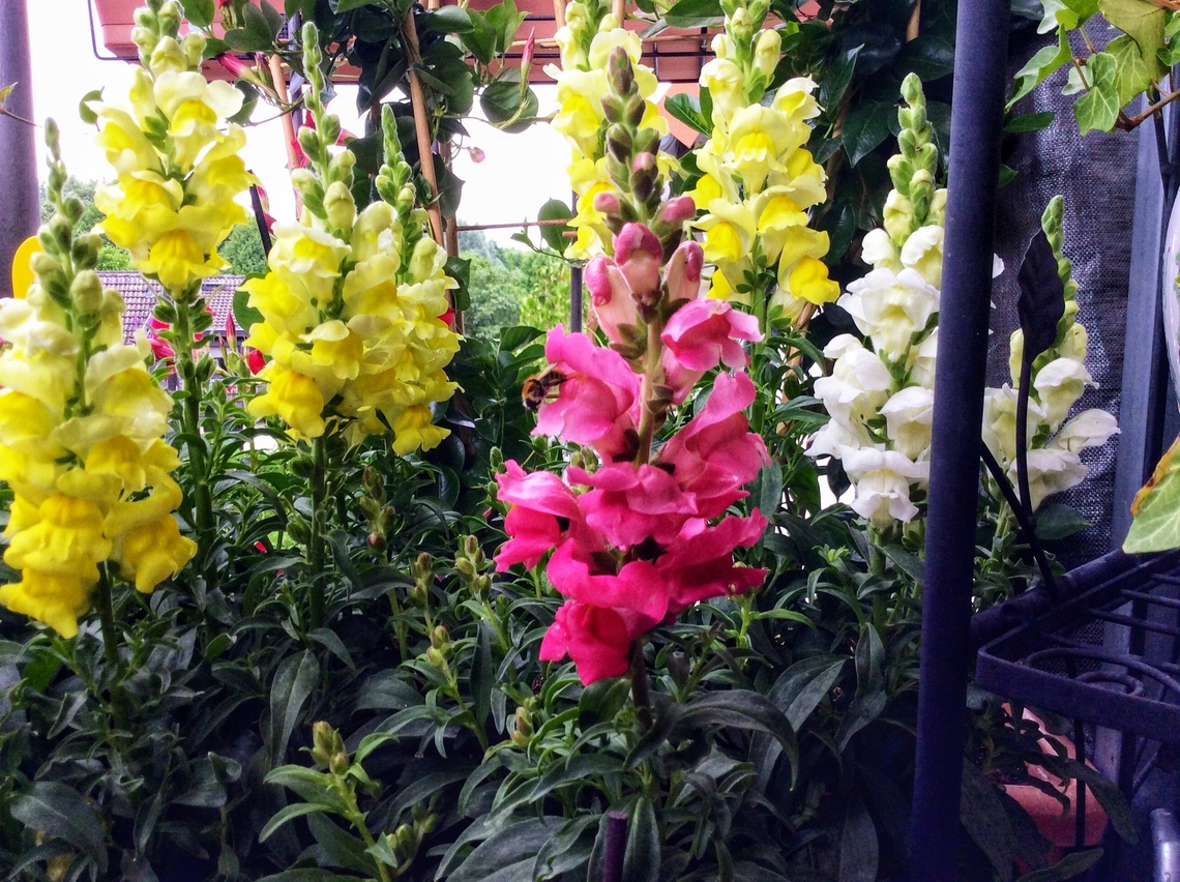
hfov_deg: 56.9
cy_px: 441
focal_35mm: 32
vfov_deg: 44.1
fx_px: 1089
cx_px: 590
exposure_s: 1/100
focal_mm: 3.3
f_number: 2.4
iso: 32
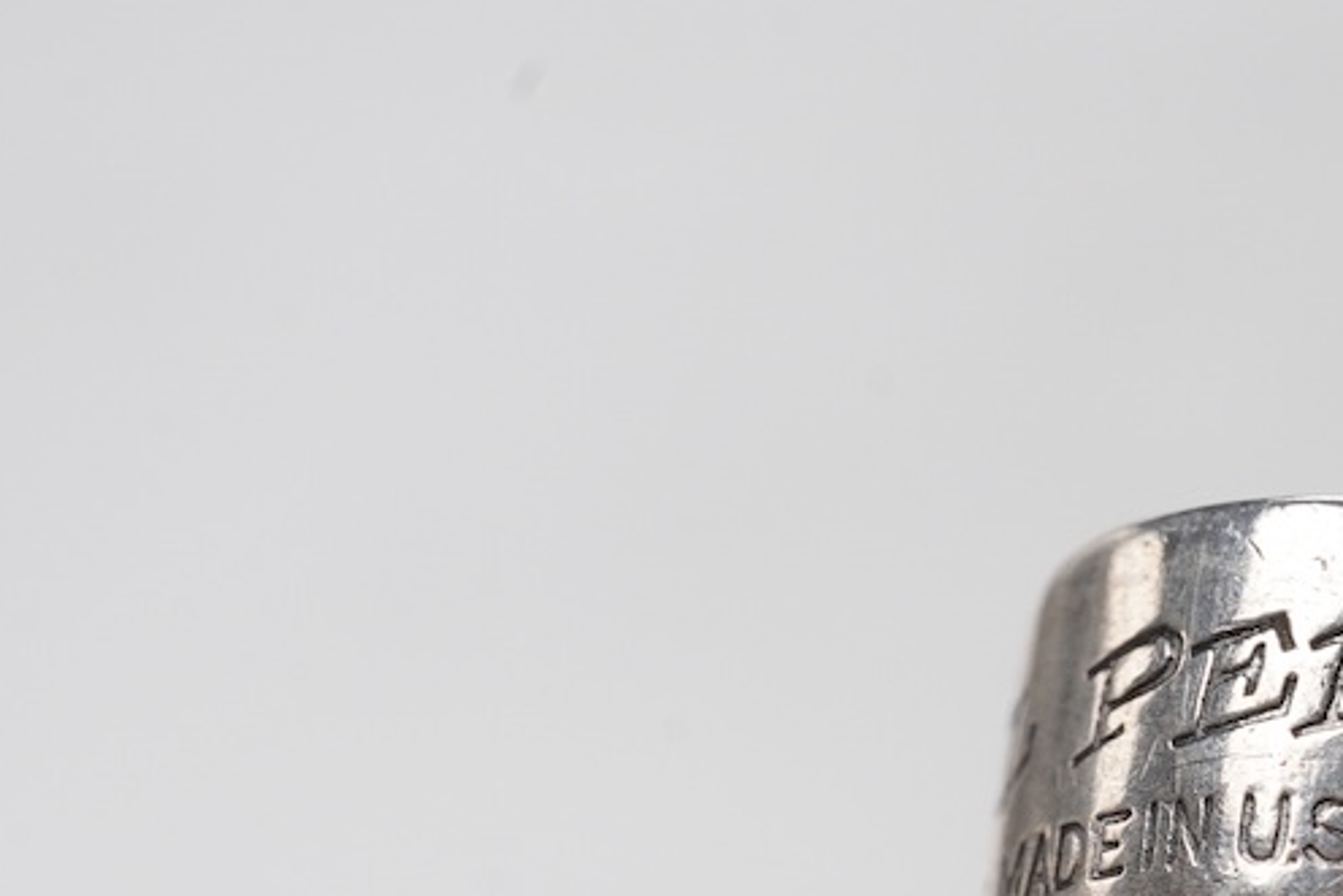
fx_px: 3806
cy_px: 918
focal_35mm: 102
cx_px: 1182
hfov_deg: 19.7
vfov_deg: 13.2
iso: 400
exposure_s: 1/100
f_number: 22
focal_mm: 30
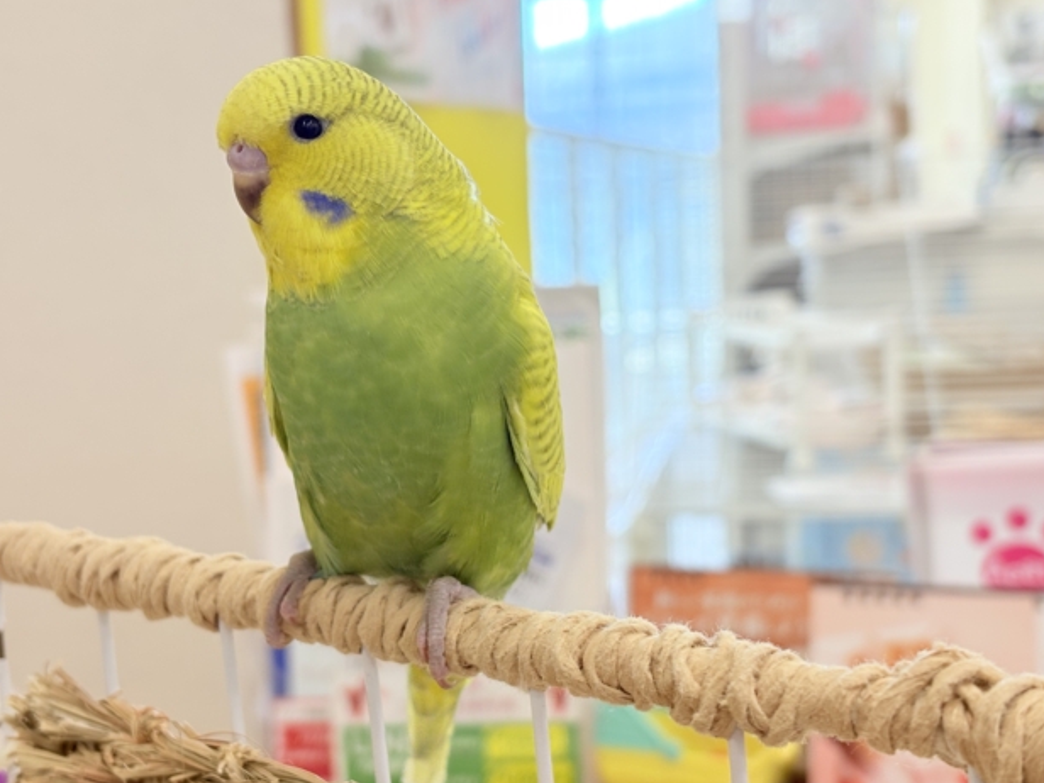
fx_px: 1629
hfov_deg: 35.5
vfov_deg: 27.0
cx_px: 537
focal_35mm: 54
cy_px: 388
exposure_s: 1/100
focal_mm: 5.96
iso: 50
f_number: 1.6
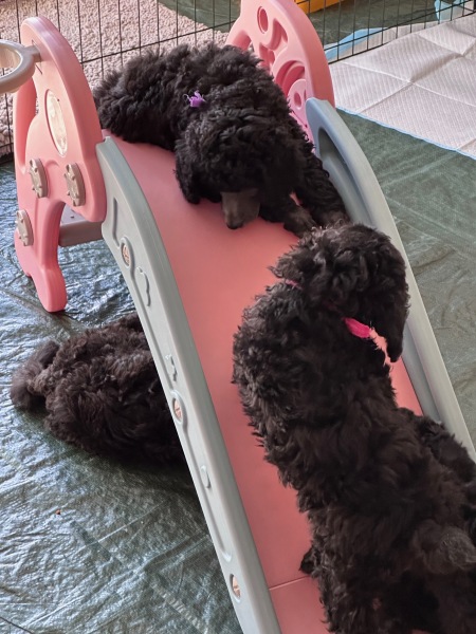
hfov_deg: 19.1
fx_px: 1412
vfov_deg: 25.3
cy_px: 317
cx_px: 238
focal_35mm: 77
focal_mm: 9
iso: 250
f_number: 2.8
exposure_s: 1/99
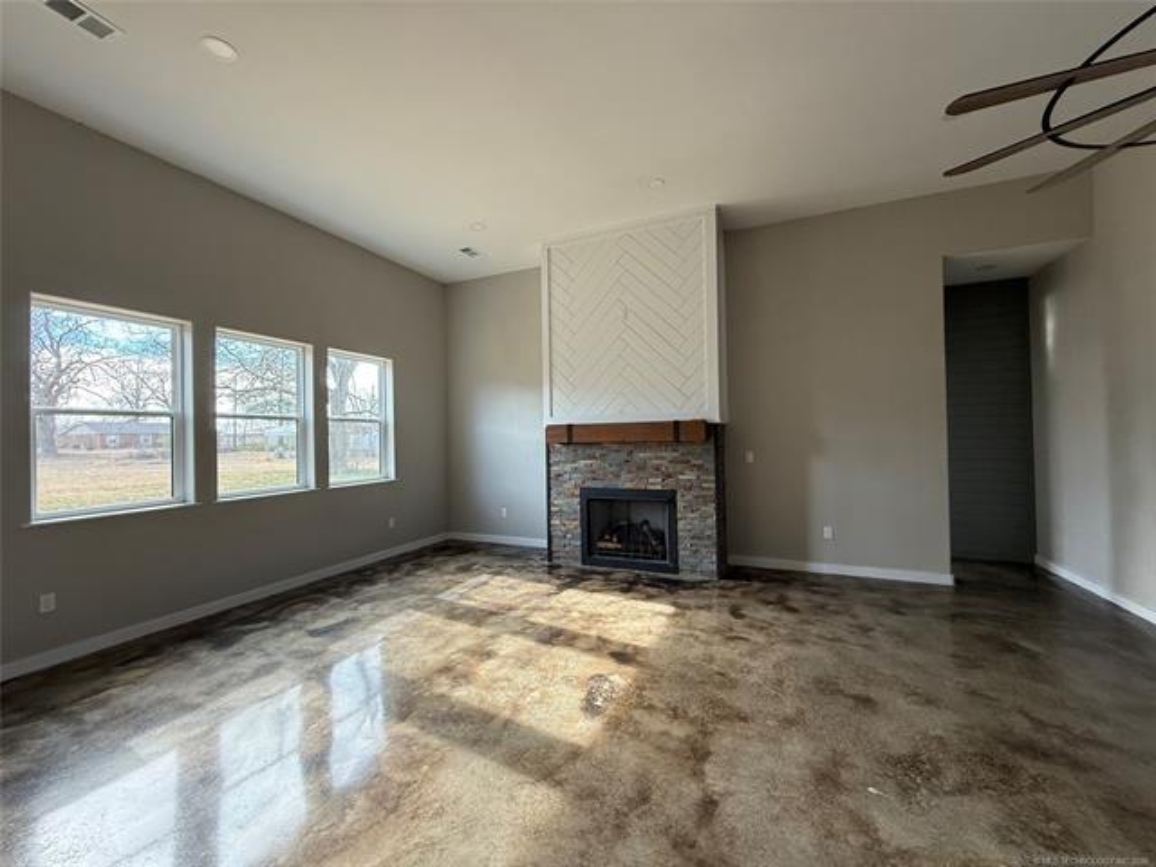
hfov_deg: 102.1
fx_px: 468
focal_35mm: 14
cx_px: 578
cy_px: 434
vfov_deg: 85.7
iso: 250
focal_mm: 2.22
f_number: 2.2
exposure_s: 1/99
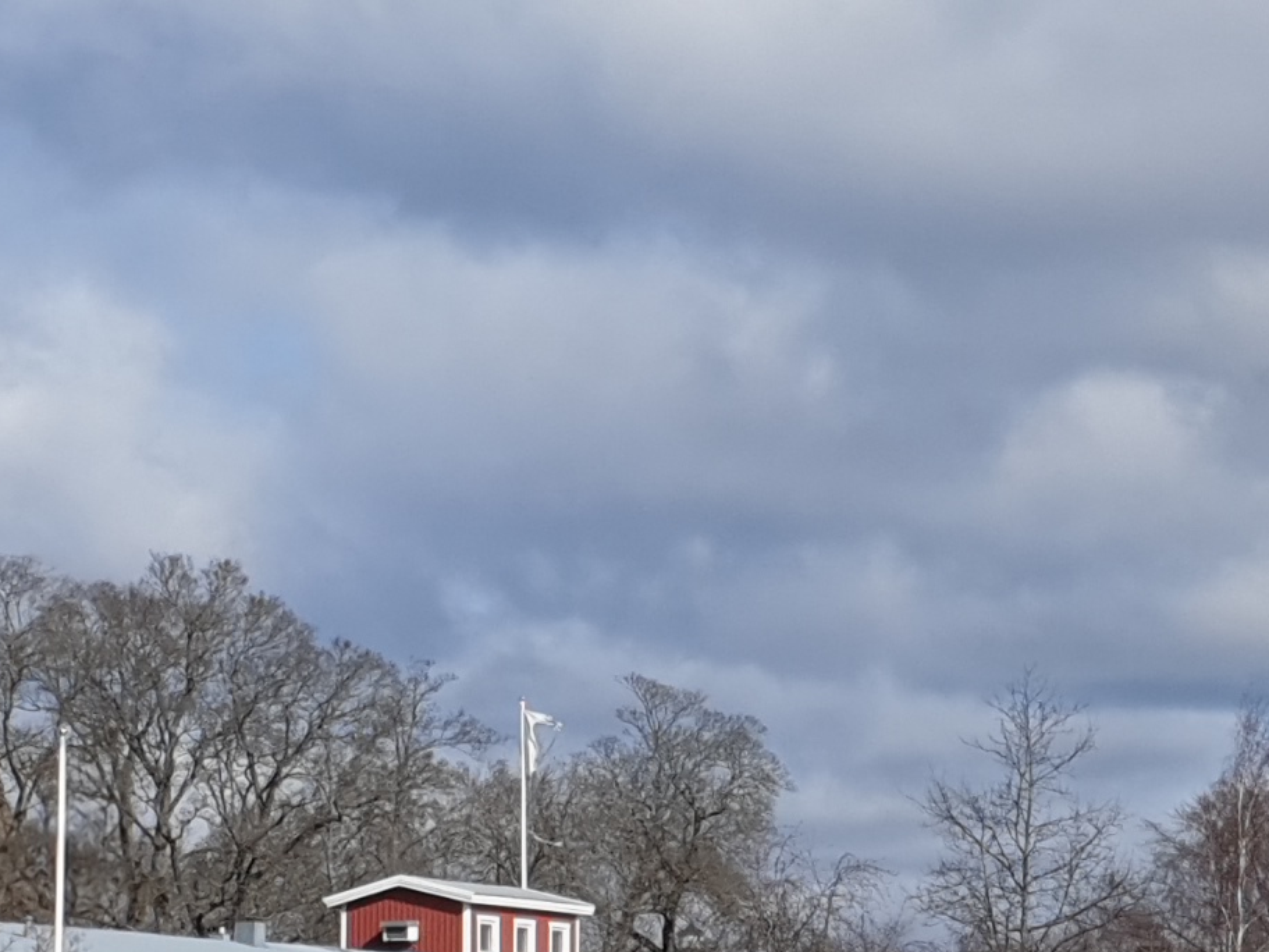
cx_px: 1101
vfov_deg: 12.9
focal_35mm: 115
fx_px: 4216
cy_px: 512
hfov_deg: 16.9
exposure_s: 1/2268
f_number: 2.4
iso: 50
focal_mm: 4.3
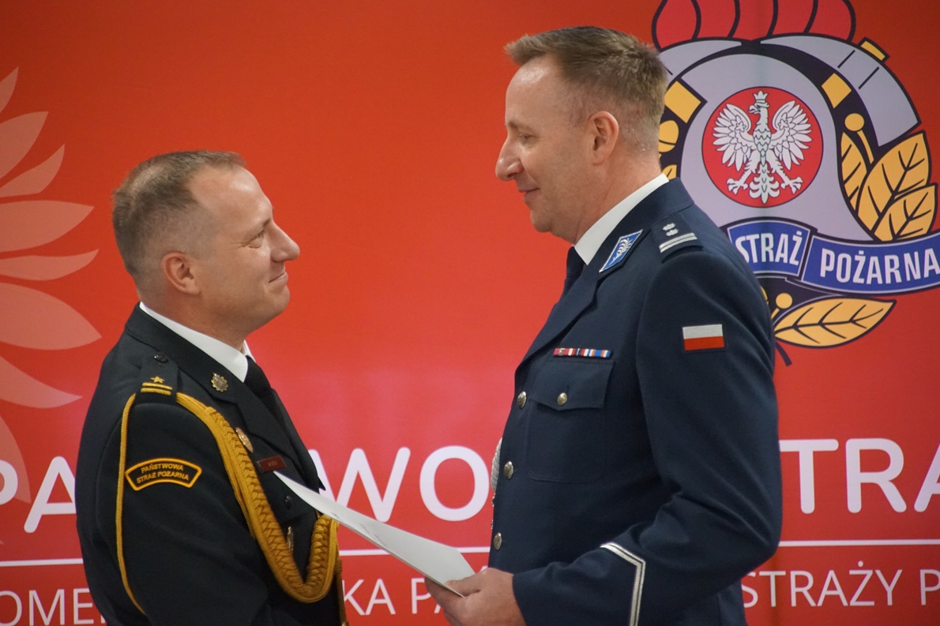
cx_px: 470
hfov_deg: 8.5
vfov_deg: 5.7
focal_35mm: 242
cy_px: 311
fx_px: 6318
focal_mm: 160
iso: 3200
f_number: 6.3
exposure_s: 1/50
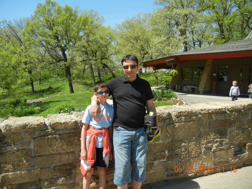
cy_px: 94
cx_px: 126
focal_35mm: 30
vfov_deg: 46.8
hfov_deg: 60.0
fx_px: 218
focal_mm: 5.4
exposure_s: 1/270
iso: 160
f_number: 7
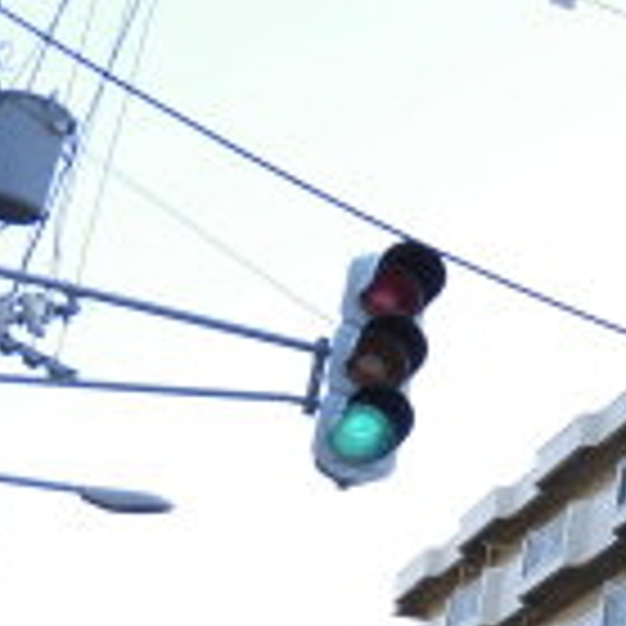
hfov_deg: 14.5
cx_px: 1279
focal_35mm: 98
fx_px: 2005
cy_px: 531
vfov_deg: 17.5
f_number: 3.1
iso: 100
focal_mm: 4.3
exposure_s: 1/400
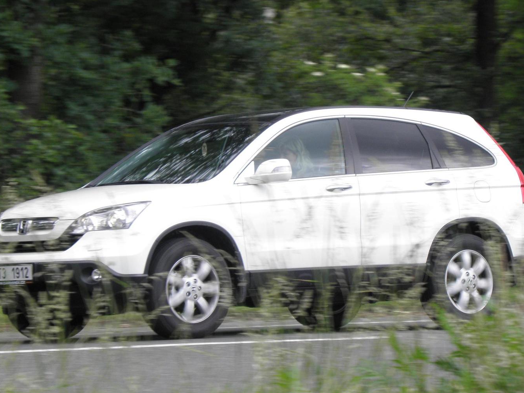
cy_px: 196
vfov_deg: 6.5
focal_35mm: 227
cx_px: 267
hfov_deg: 8.7
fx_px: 3436
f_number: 4.5
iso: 100
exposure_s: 1/250
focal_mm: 33.86
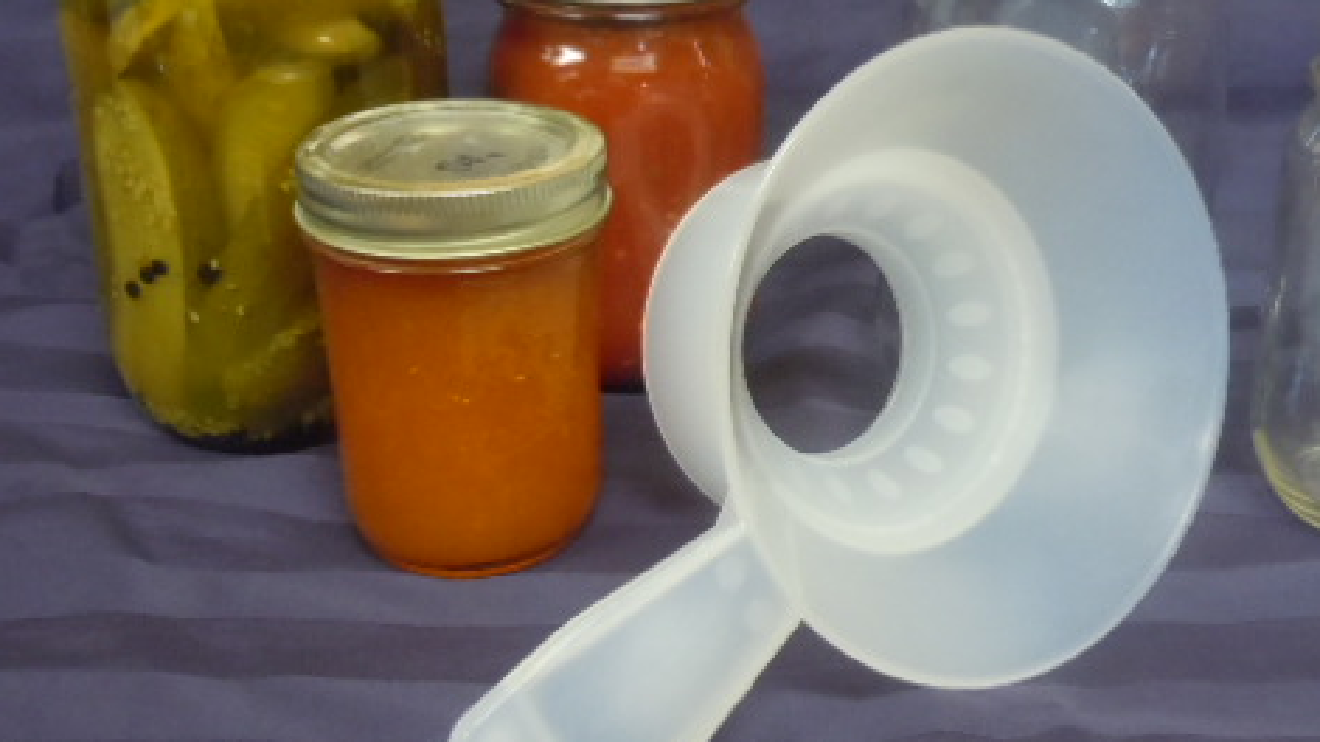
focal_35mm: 49
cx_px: 806
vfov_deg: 24.4
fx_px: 1714
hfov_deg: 41.9
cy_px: 289
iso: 800
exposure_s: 1/30
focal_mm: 5.9
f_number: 4
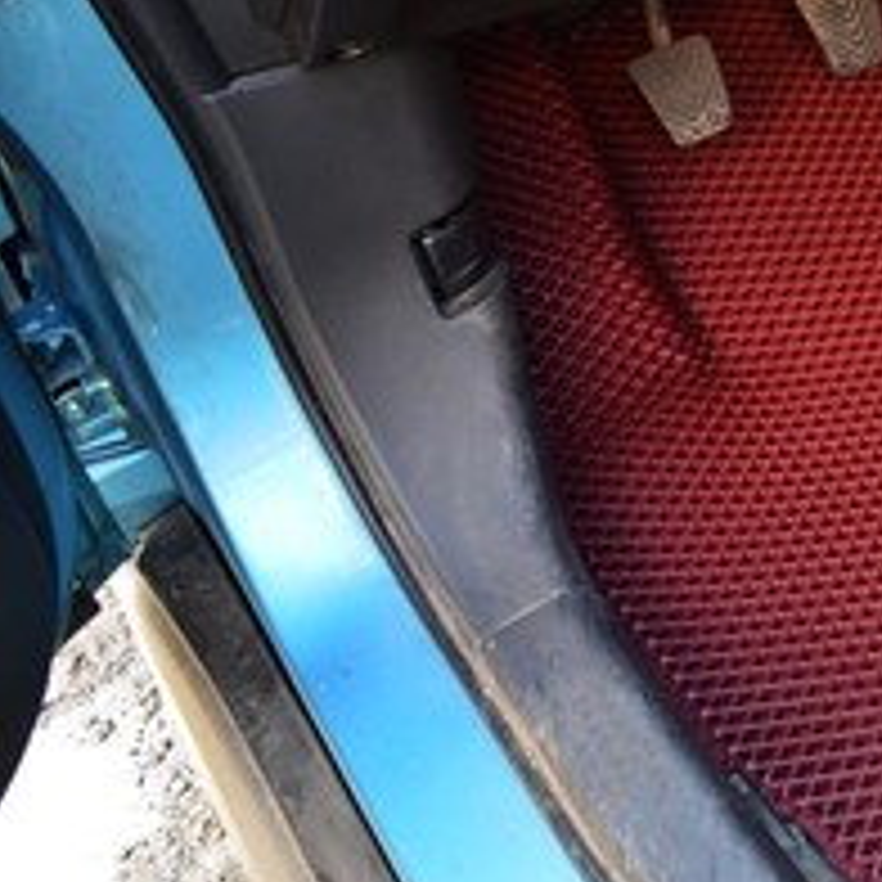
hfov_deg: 31.3
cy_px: 333
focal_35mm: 49
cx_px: 940
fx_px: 1413
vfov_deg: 34.5
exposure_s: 1/15
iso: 800
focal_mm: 18
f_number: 8
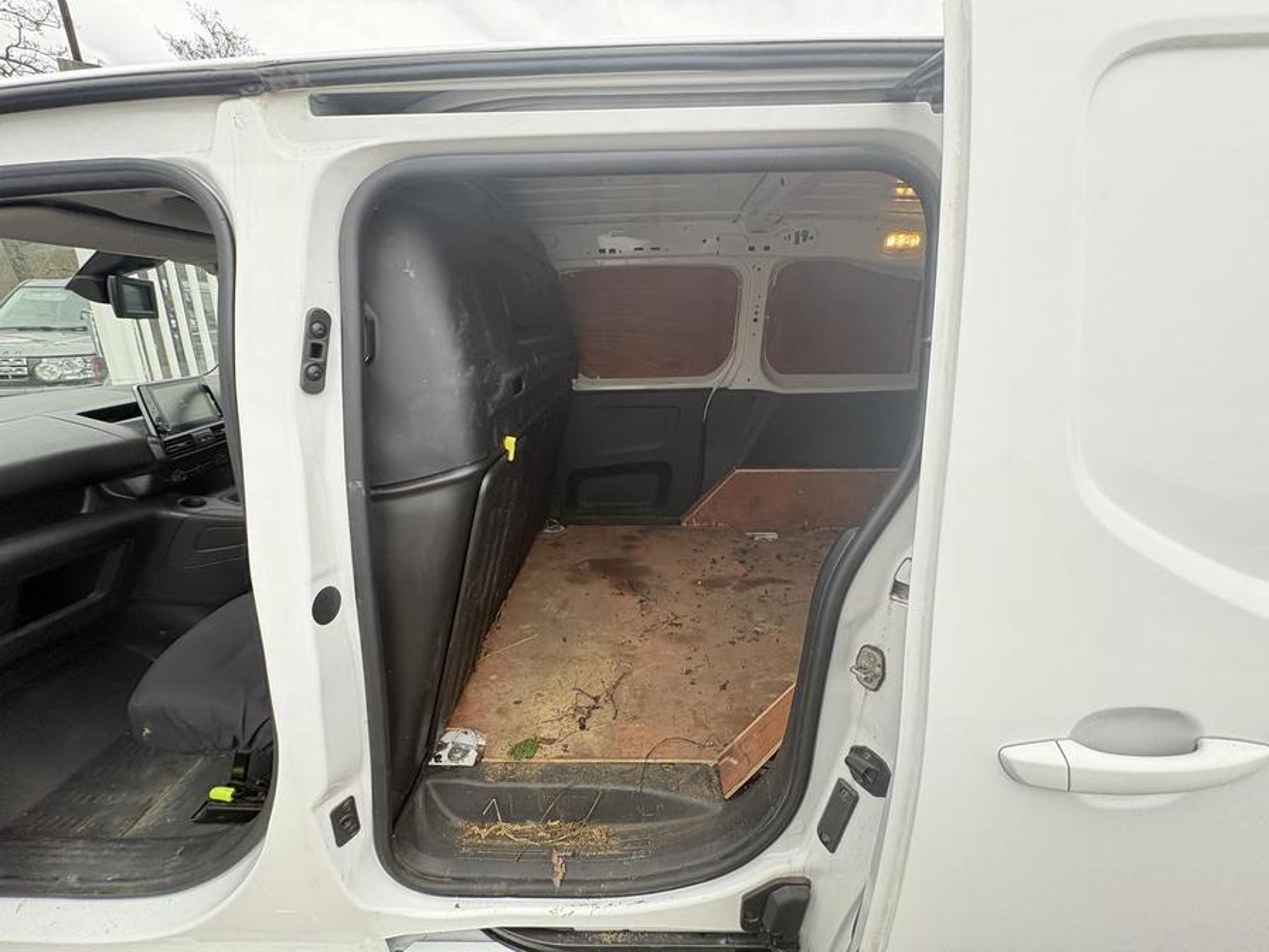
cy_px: 476
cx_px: 634
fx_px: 513
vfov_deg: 85.7
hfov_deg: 102.1
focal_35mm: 14
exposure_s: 1/99
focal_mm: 2.22
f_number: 2.2
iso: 100
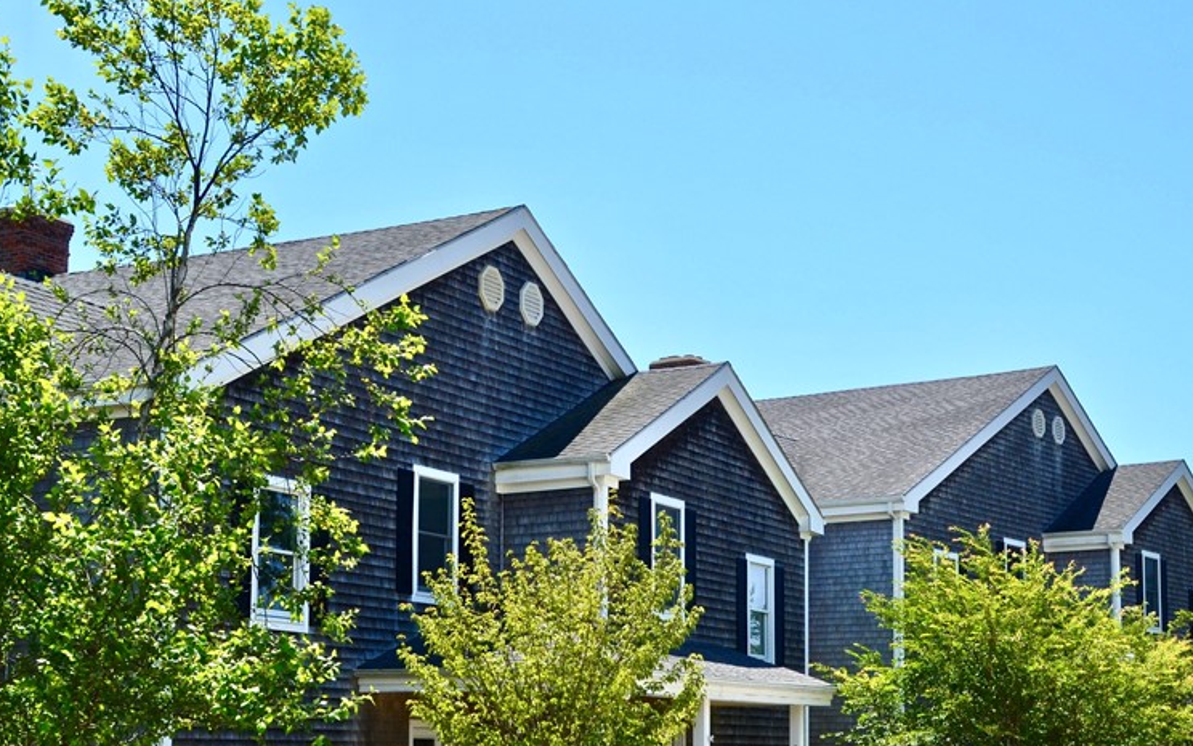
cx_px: 590
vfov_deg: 22.2
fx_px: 1886
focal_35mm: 58
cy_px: 528
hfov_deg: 35.1
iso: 400
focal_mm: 26
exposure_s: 1/400
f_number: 11
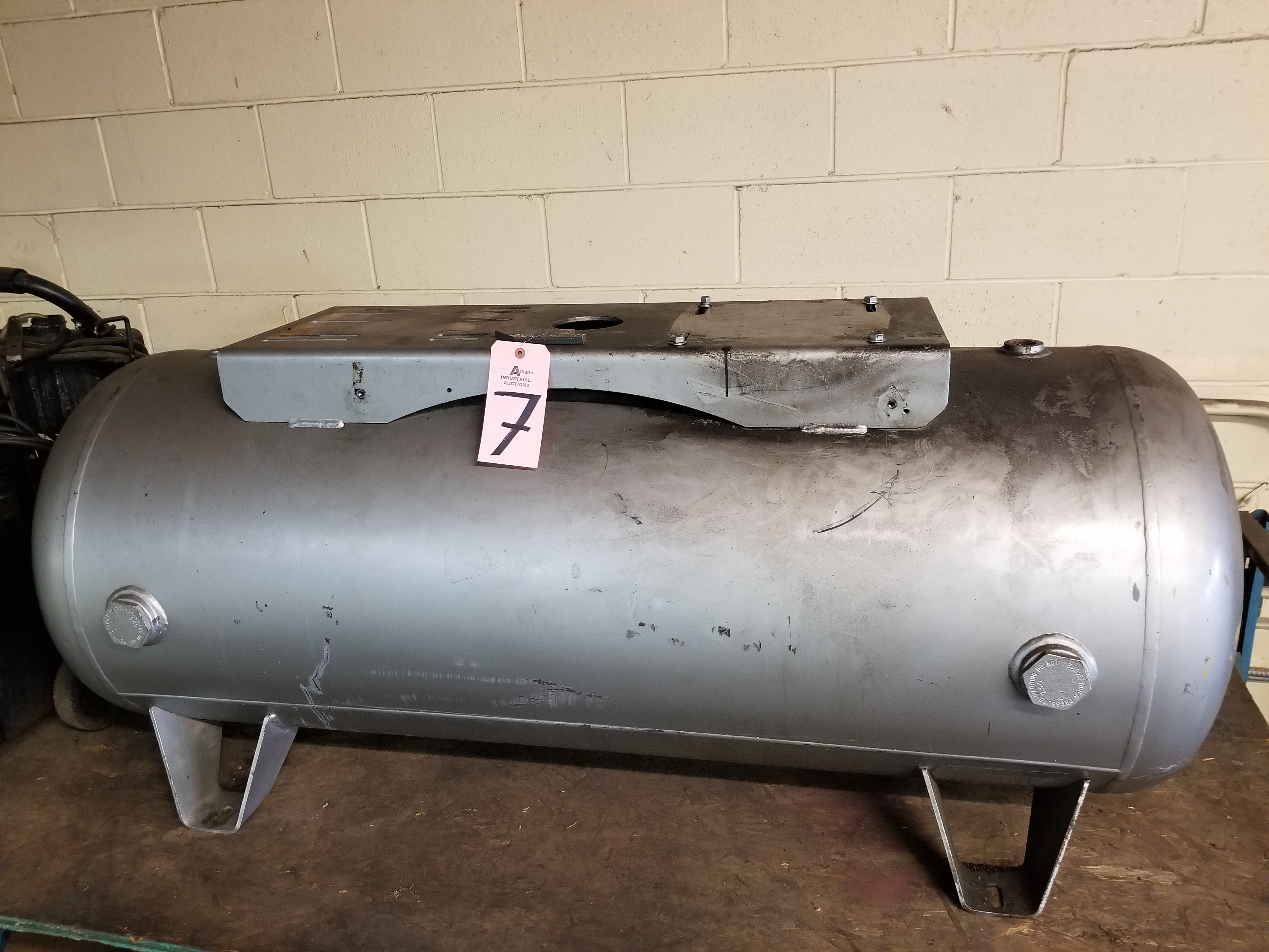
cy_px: 476
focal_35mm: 26
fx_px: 953
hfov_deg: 67.3
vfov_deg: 53.1
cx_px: 634
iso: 250
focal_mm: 4.25
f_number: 1.7
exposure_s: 1/15
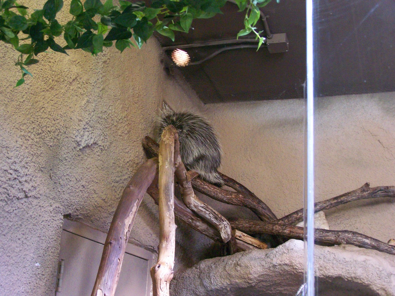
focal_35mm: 56
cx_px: 198
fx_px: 639
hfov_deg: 34.3
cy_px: 148
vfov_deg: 26.1
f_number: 3.1
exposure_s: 1/25
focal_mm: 9.3
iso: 400
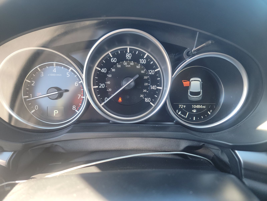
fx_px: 185
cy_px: 100
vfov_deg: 56.8
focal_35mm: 24
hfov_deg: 71.6
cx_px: 134
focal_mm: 6.7
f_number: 1.8
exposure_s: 1/59
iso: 170
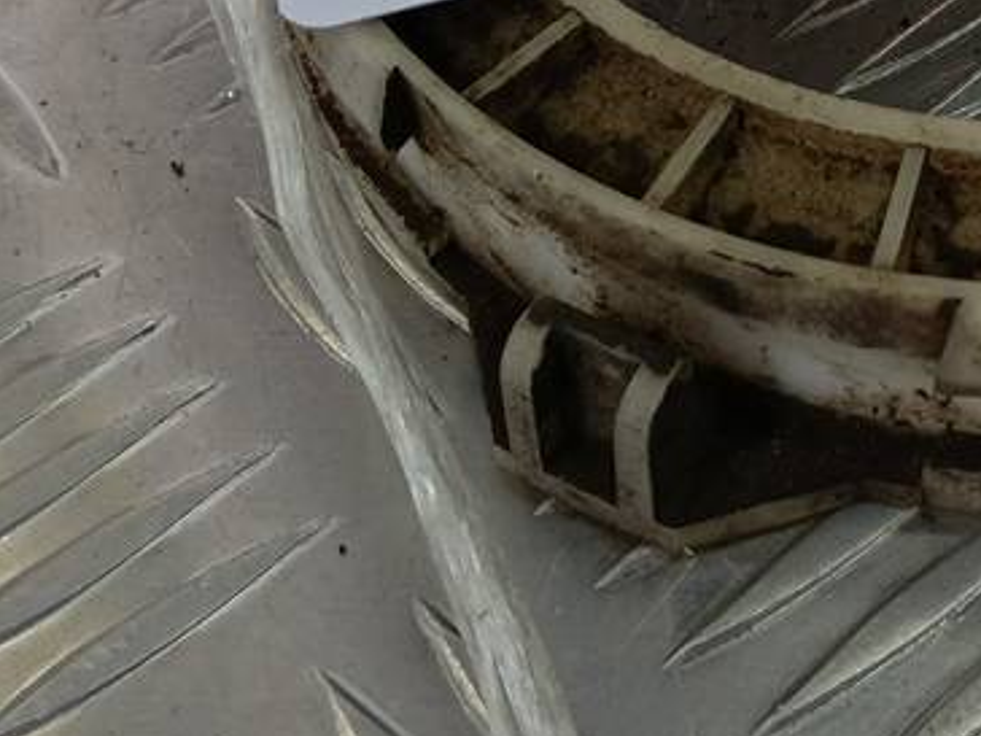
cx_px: 986
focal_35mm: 76
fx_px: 2154
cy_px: -111
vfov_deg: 18.5
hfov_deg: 24.5
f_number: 1.6
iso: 107
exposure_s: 1/100
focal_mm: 4.11
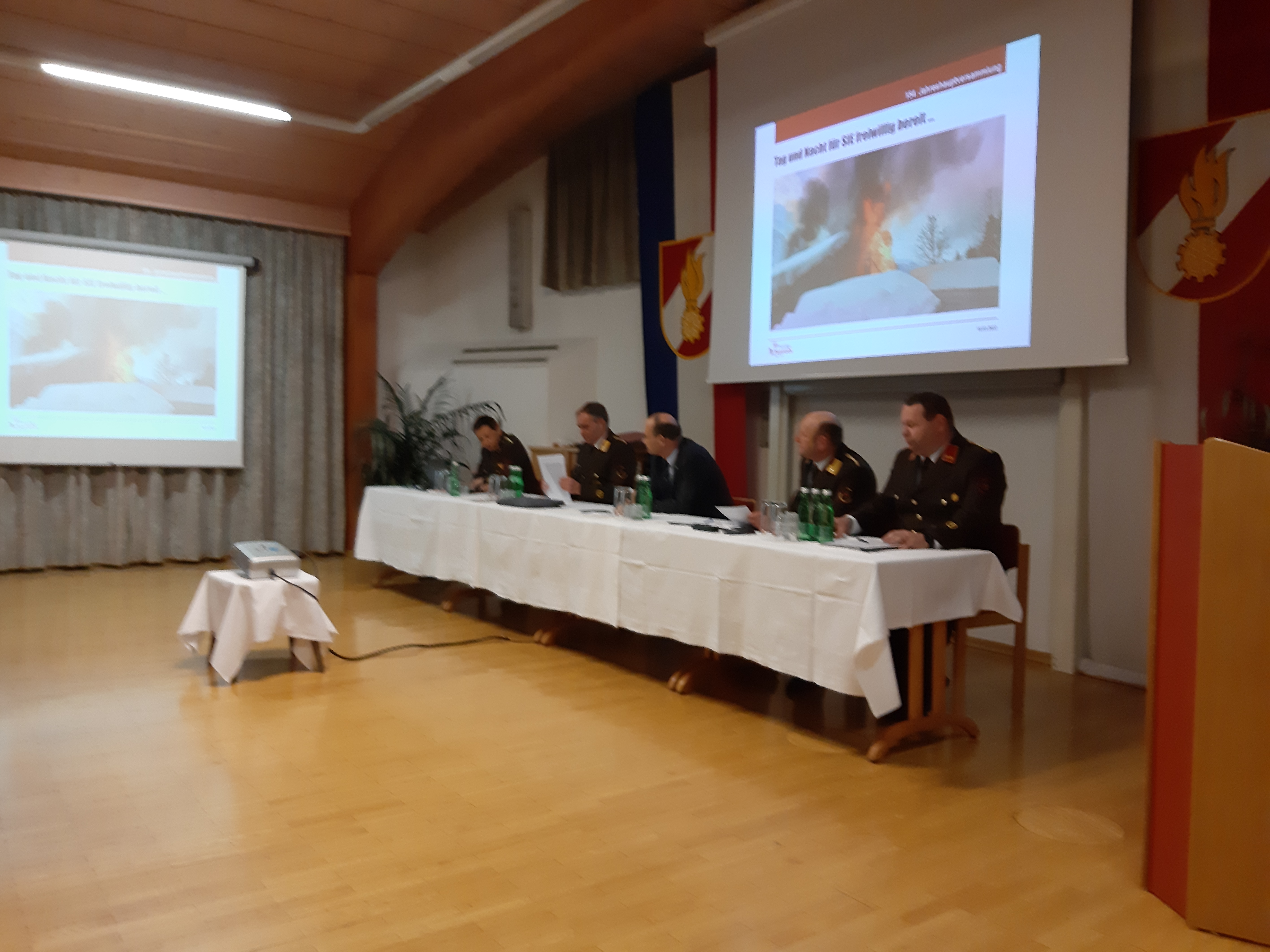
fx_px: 991
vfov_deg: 51.4
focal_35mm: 27
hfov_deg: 65.3
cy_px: 476
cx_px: 635
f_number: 1.7
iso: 320
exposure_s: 1/50
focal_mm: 3.93
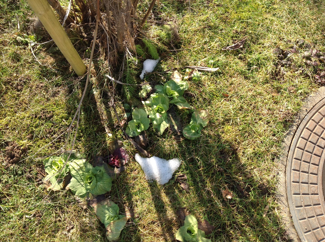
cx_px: 162
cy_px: 121
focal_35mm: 35
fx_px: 328
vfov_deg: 40.6
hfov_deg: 52.7
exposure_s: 1/512
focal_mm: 4.28
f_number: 2.4
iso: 50
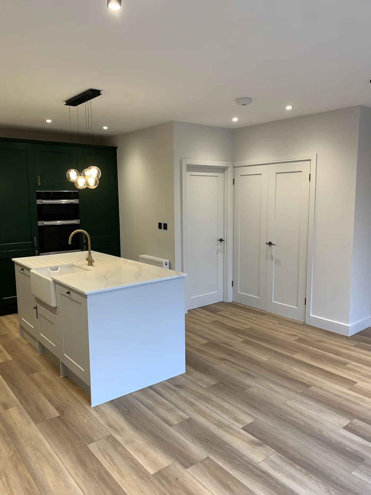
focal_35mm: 26
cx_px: 186
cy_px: 248
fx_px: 372
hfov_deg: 53.1
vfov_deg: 67.3
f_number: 1.8
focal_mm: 4.25
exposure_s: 1/50
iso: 64
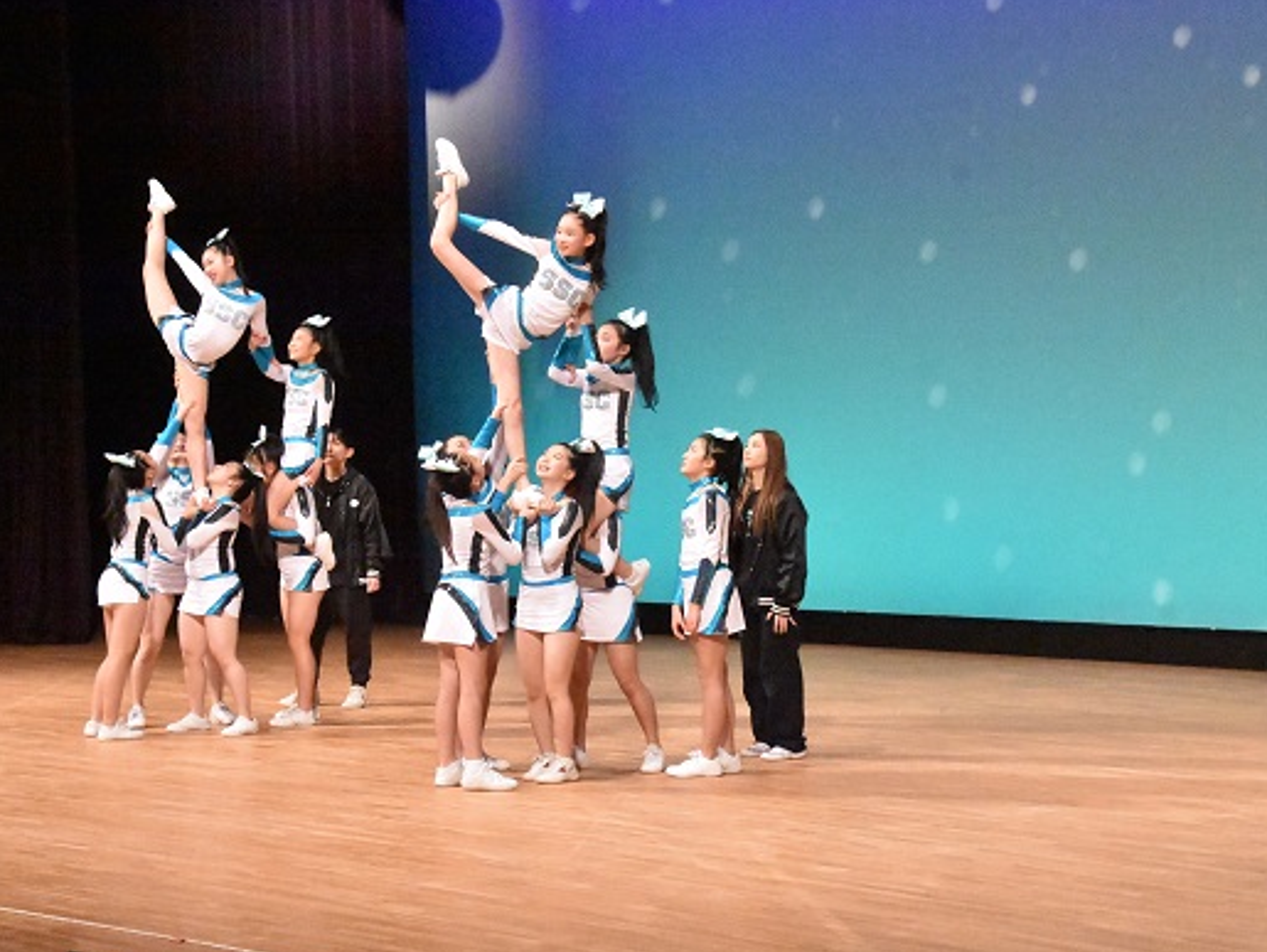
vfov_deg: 17.6
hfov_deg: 23.3
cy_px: 478
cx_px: 556
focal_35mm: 84
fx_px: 3077
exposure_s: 1/400
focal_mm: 50
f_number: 10
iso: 25600
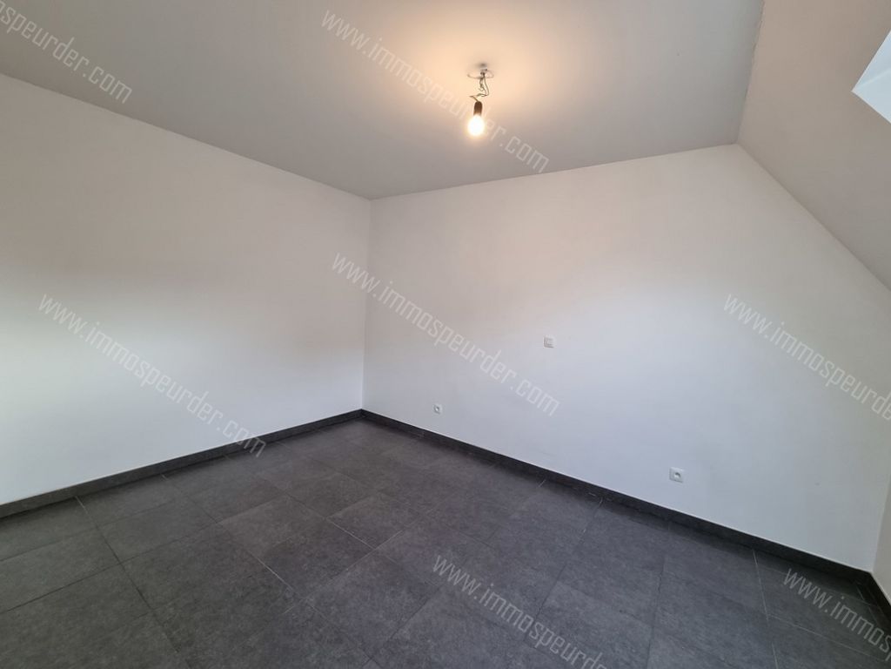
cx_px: 446
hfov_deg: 106.2
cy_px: 334
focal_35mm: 13
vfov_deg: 89.9
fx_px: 335
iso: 250
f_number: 2.2
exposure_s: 1/50
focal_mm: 2.2
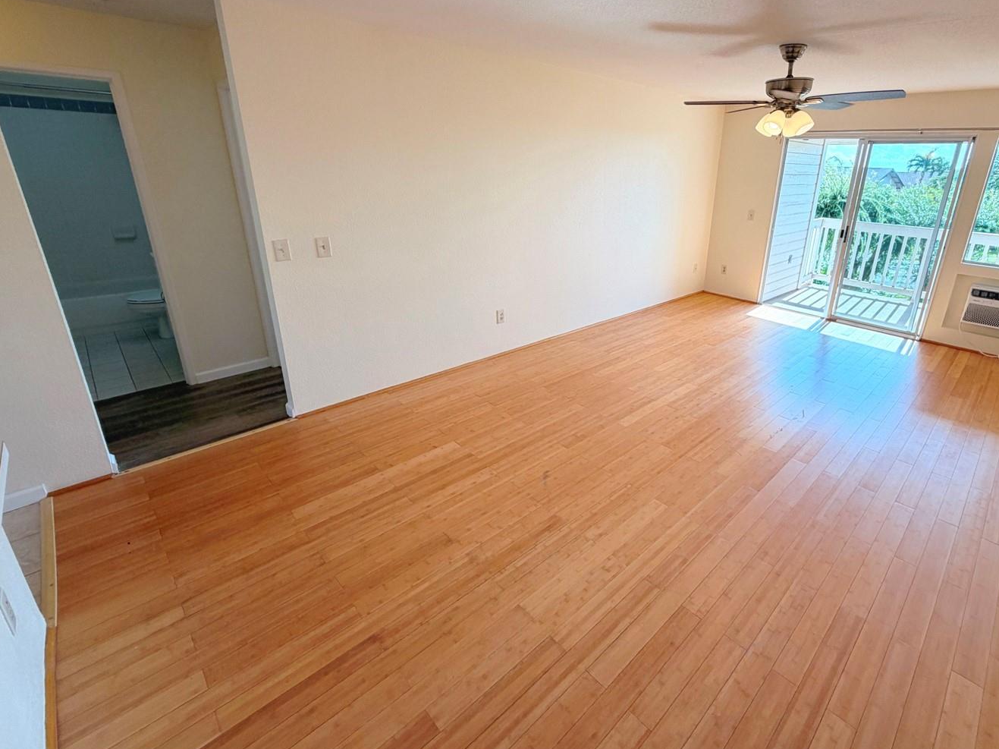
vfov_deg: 74.4
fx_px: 490
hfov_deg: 90.2
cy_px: 328
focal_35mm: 17
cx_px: 582
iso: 50
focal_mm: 2.22
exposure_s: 1/201
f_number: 2.2
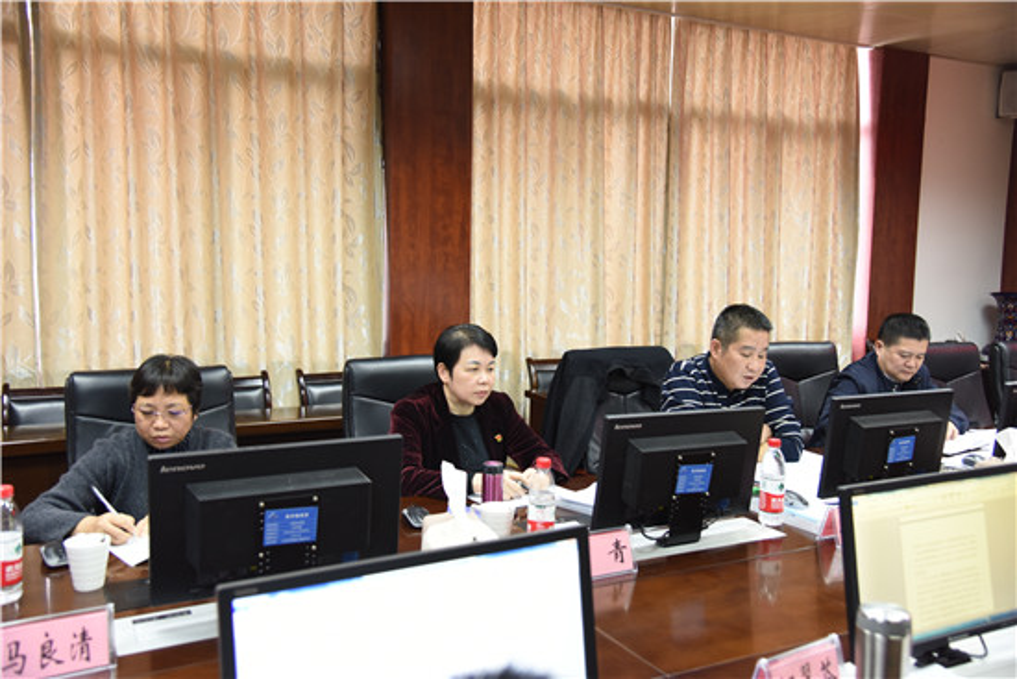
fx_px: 876
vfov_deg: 42.3
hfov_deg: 60.3
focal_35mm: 31
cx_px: 508
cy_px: 340
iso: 1250
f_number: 4
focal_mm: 31
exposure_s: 1/30
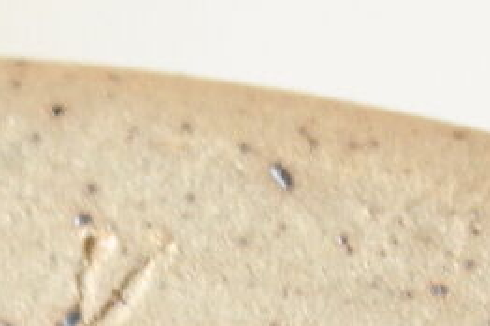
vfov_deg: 3.9
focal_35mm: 350
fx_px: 4758
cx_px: 112
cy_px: 701
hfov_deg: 5.9
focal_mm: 35
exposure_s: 1/30
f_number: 5.6
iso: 800
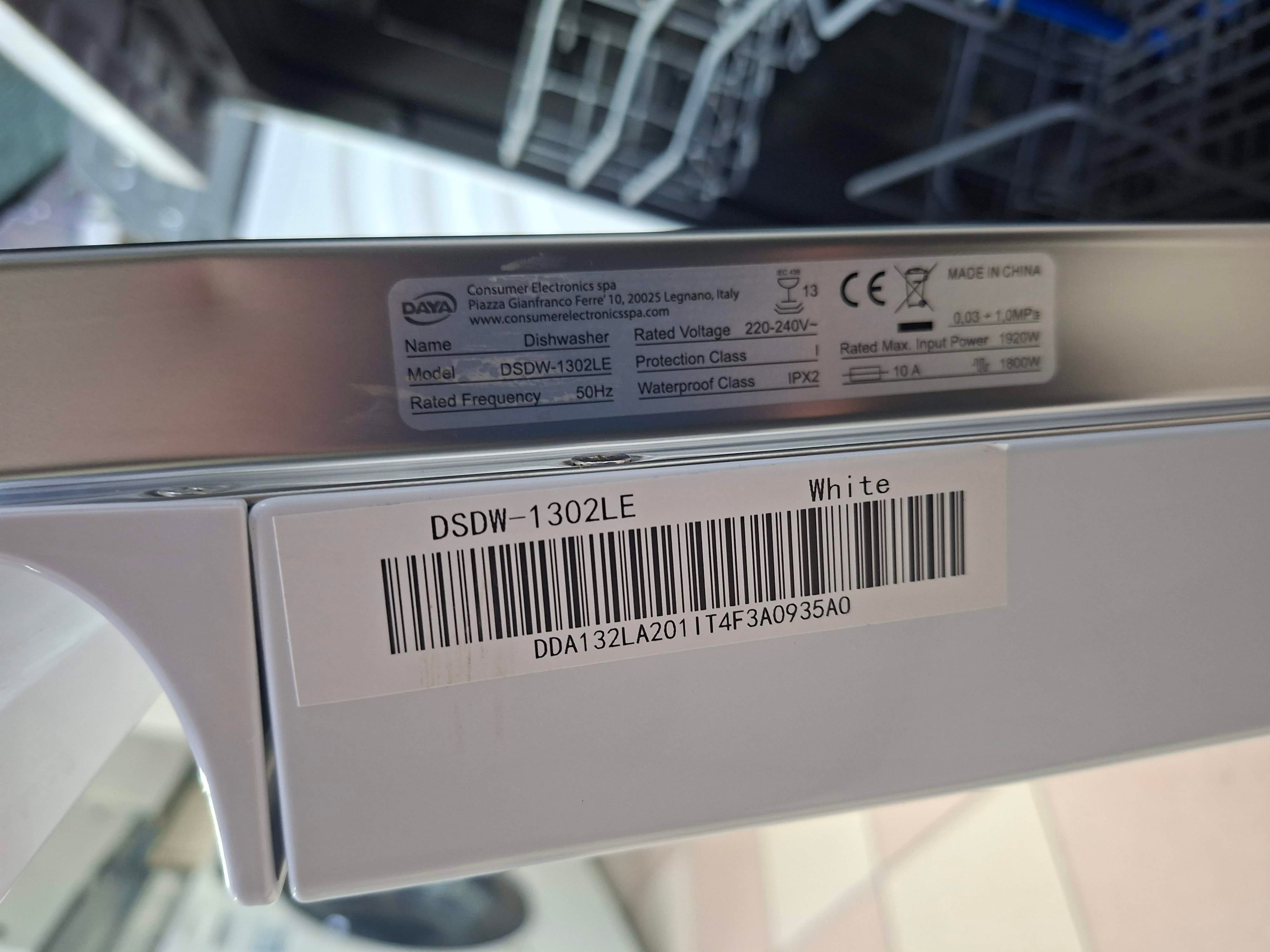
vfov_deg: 58.9
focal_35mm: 23
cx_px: 635
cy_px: 476
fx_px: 844
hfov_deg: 73.9
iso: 400
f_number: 1.8
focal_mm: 5.54
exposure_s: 1/33
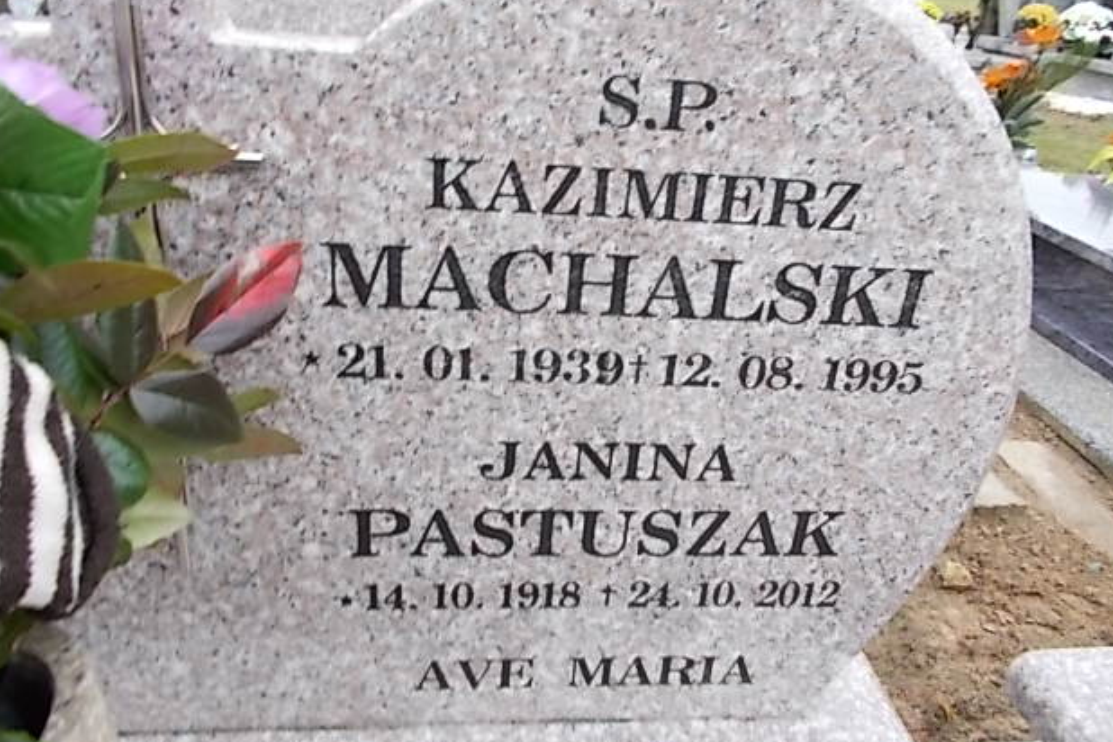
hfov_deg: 65.5
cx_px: 562
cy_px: 322
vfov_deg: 46.3
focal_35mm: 28
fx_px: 866
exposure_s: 1/25
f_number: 3.2
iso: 125
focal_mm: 4.6
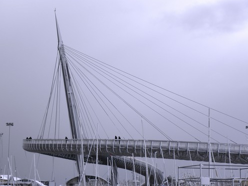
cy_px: 92
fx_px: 759
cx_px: 125
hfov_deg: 18.6
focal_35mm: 106
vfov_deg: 14.0
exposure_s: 1/368
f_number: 6.3
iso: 64
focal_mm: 18.8
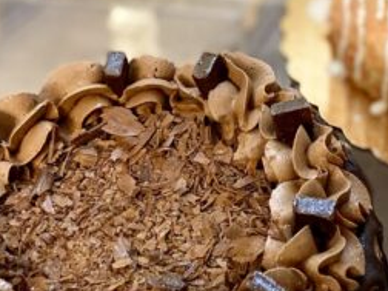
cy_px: 54
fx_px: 695
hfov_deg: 30.8
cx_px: 274
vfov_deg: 23.3
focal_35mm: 62
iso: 160
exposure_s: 1/60
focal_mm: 4.25
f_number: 1.8
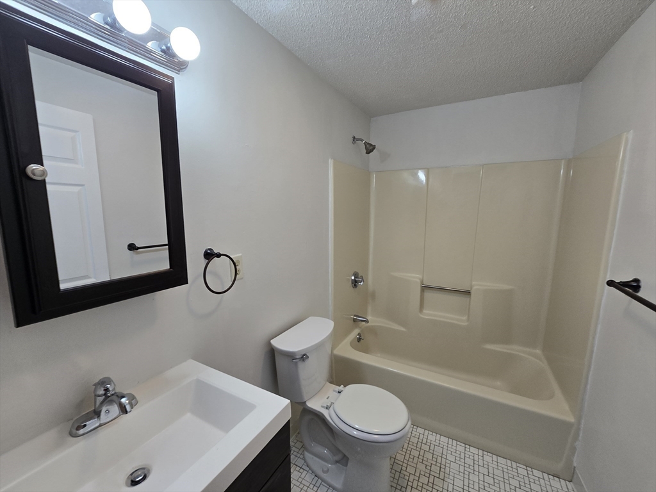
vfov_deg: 89.9
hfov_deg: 106.2
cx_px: 328
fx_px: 246
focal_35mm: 13
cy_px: 246
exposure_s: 1/60
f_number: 2.2
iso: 64
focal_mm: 2.2
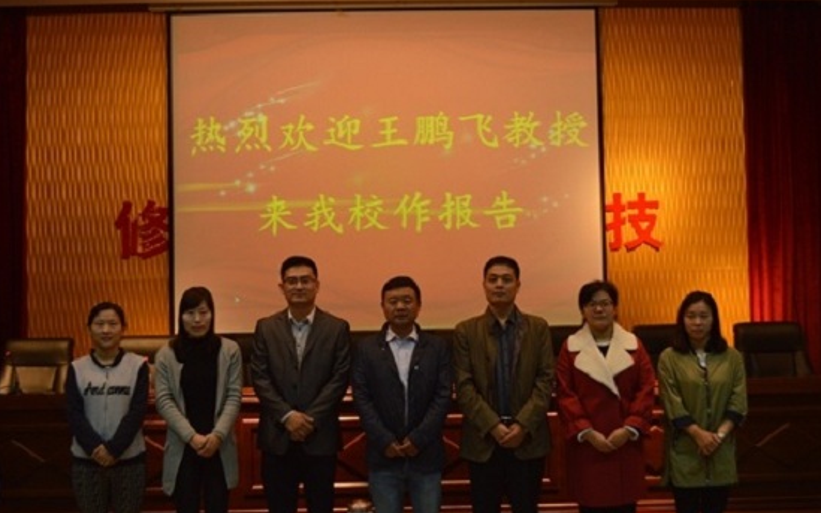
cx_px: 410
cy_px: 265
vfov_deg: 32.0
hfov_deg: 49.3
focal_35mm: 40
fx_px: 895
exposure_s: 1/15
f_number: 4.2
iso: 400
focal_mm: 26
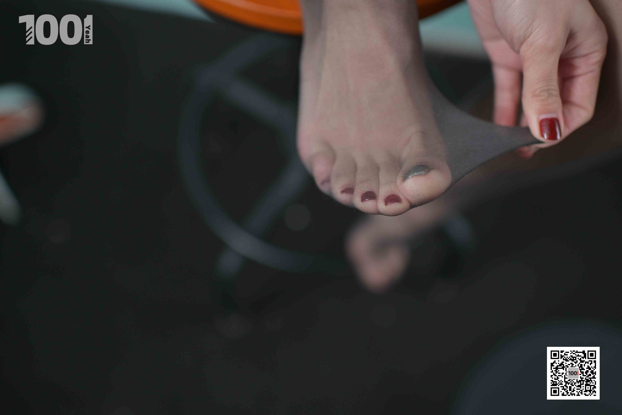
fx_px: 605
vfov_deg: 37.9
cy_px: 208
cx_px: 311
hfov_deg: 54.4
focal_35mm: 35
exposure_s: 1/200
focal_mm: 35
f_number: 2
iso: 400
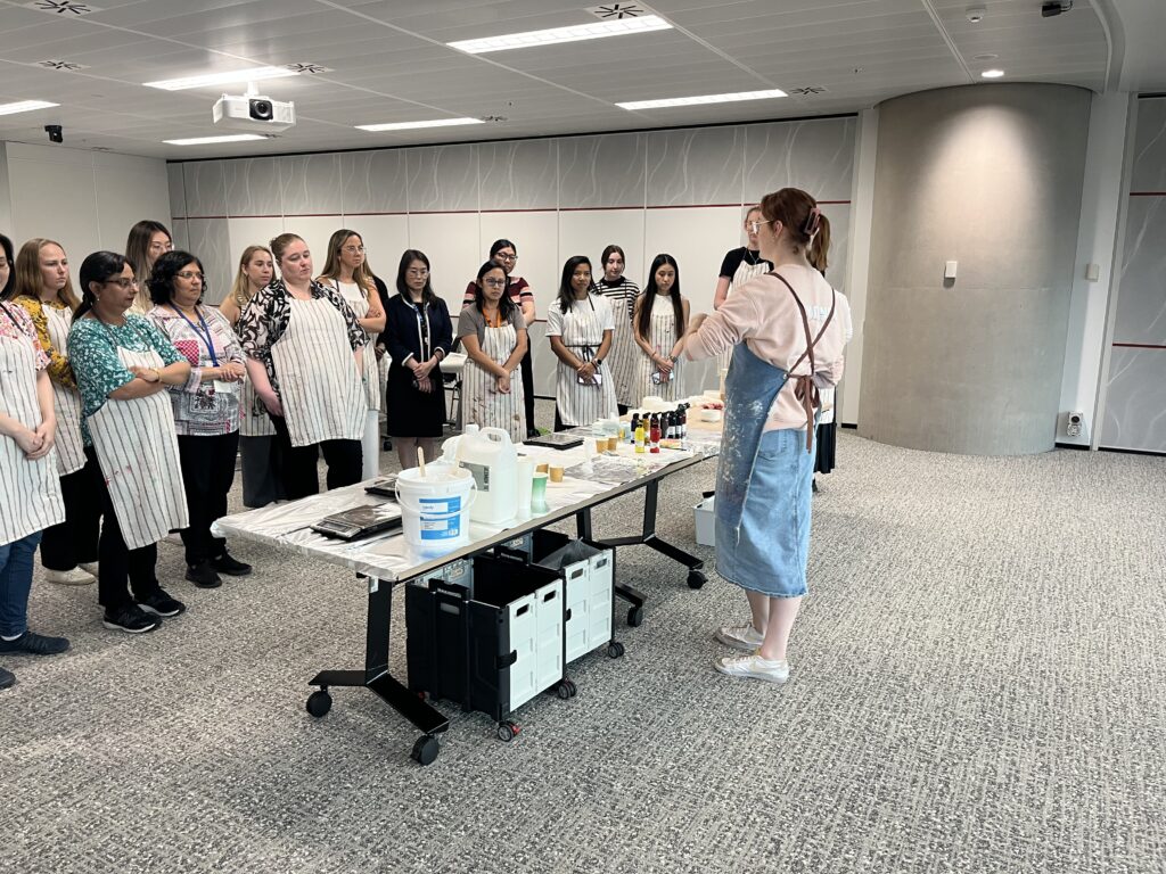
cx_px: 583
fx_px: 876
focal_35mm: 26
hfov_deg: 67.3
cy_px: 437
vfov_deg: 53.1
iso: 64
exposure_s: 1/50
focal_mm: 5.1
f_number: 1.6
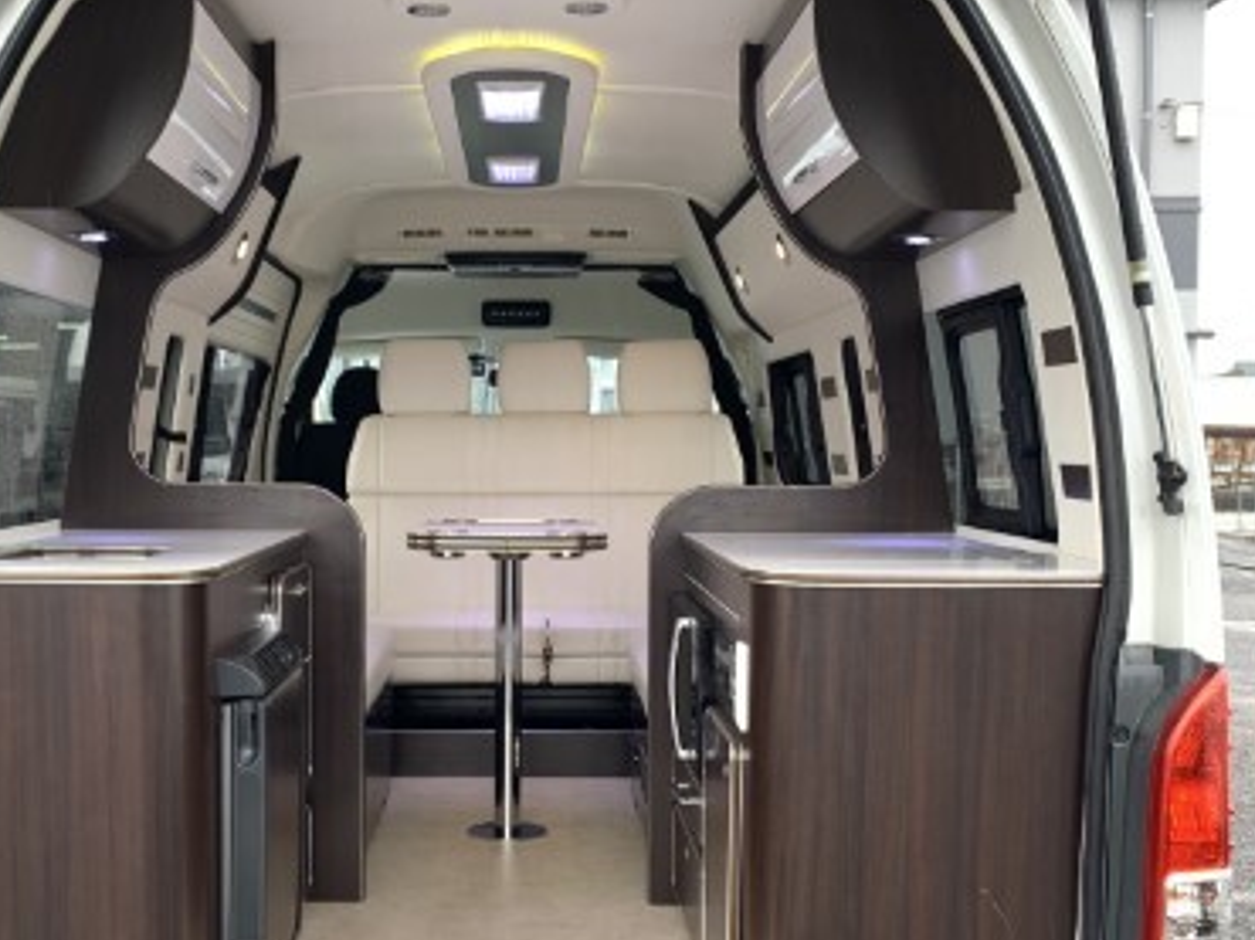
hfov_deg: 41.9
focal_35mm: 45
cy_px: 587
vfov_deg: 32.0
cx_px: 505
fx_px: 1630
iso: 64
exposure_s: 1/121
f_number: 1.8
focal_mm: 4.25
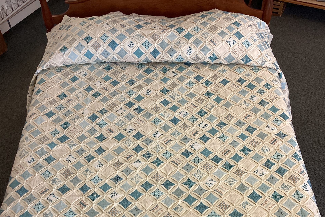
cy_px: 188
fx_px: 397
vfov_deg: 29.5
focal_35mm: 44
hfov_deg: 44.5
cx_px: 166
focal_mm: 3.3
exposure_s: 1/120
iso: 64
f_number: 2.4
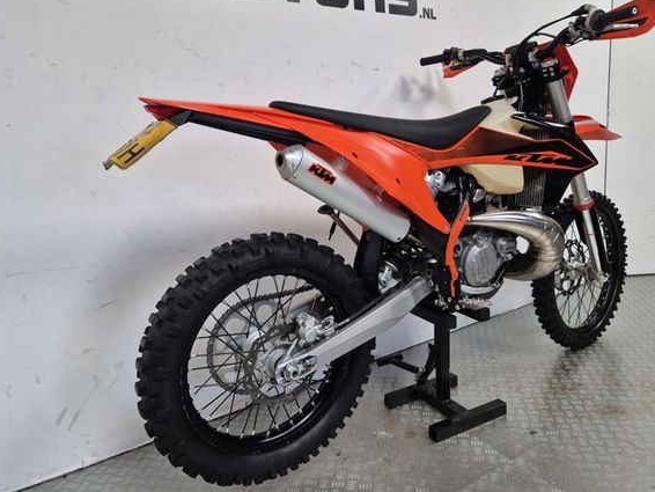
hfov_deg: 67.1
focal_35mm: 26
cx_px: 358
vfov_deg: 53.0
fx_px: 492
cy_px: 225
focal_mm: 5.4
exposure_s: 1/100
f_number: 1.8
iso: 250
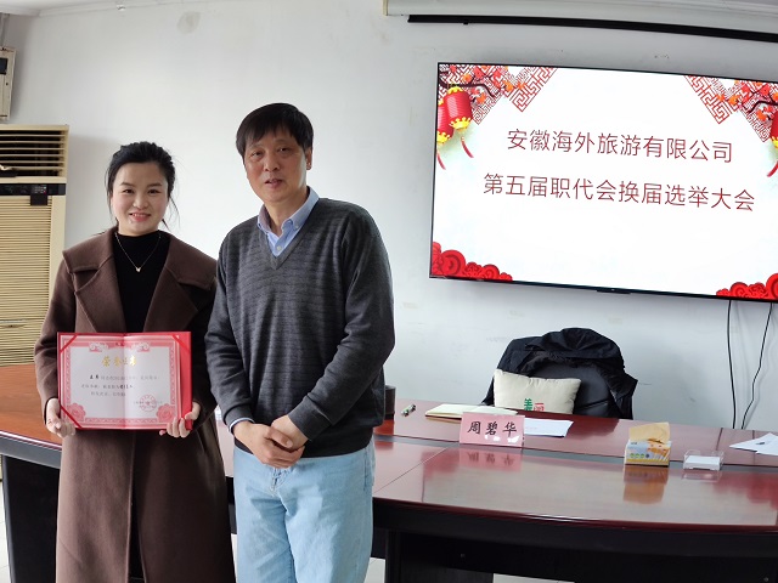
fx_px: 1101
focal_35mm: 49
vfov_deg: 29.7
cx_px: 389
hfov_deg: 38.9
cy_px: 292
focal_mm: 8.16
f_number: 2
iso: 101
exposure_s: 1/50
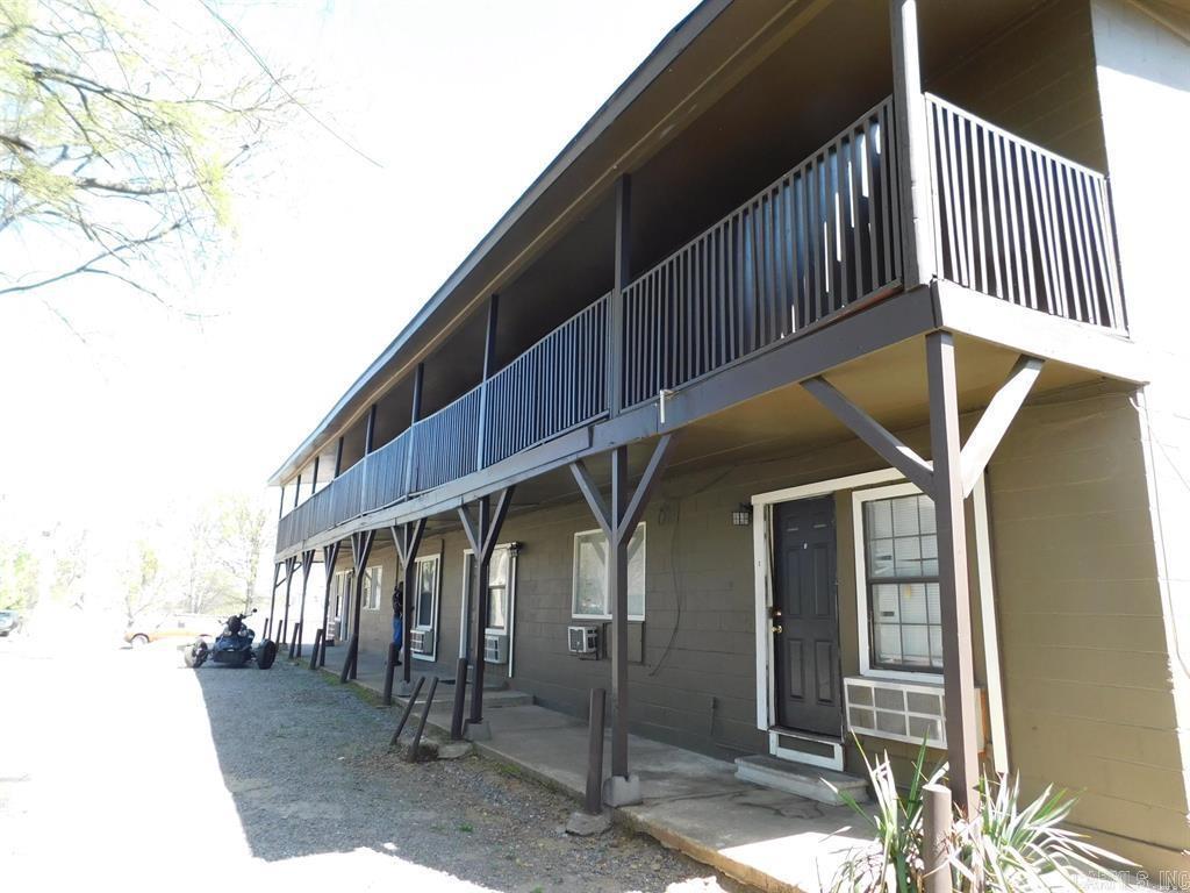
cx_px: 595
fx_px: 791
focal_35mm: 23
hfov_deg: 73.9
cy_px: 446
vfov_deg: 58.9
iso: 125
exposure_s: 1/200
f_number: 3
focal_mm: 4
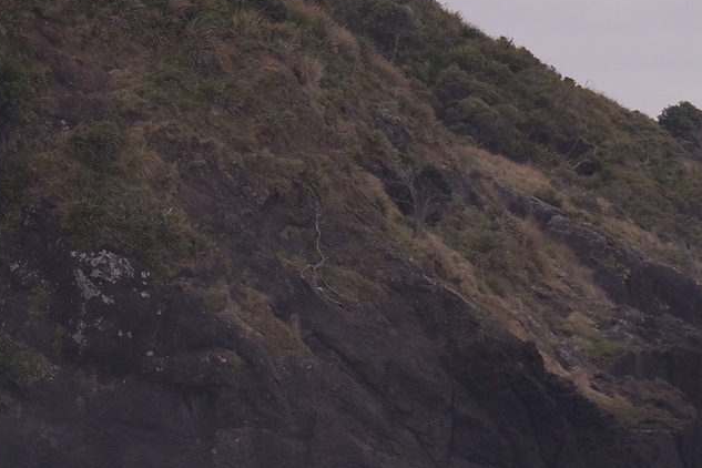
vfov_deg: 1.8
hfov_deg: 2.7
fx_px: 15131
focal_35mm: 776
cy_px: 398
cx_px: 143
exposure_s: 1/1400
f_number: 6.7
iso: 1000
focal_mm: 204.6
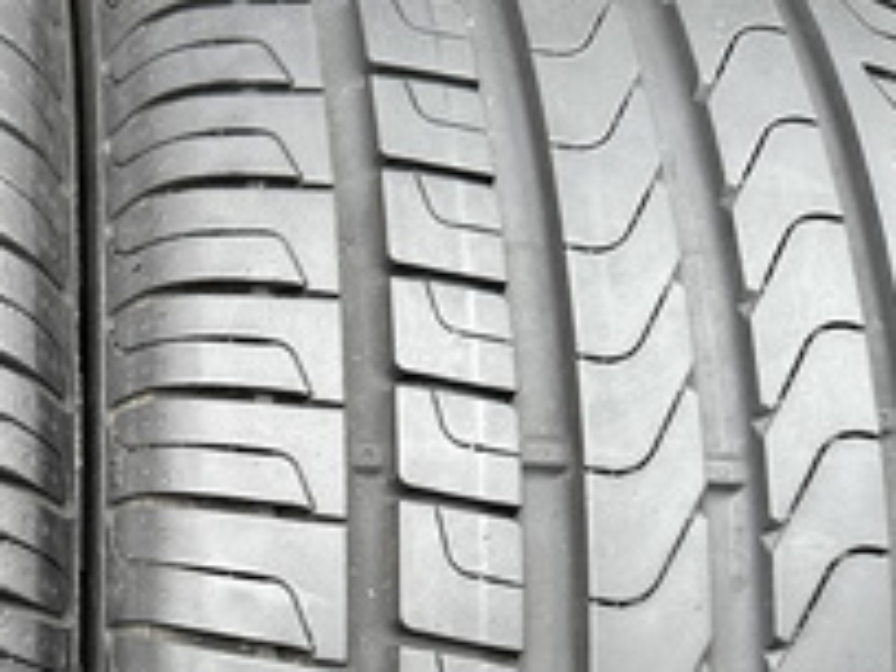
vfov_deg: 26.2
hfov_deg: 33.7
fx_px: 1372
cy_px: 663
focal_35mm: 53
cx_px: 44
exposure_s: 1/130
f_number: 1.78
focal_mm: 6.86
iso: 64
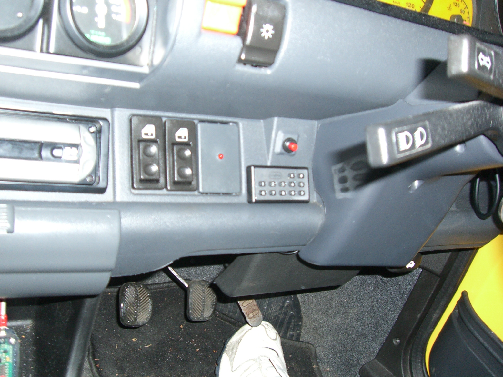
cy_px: 189
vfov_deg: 36.8
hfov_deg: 47.9
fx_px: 567
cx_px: 253
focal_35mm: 39
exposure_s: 1/60
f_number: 2.7
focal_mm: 6.2
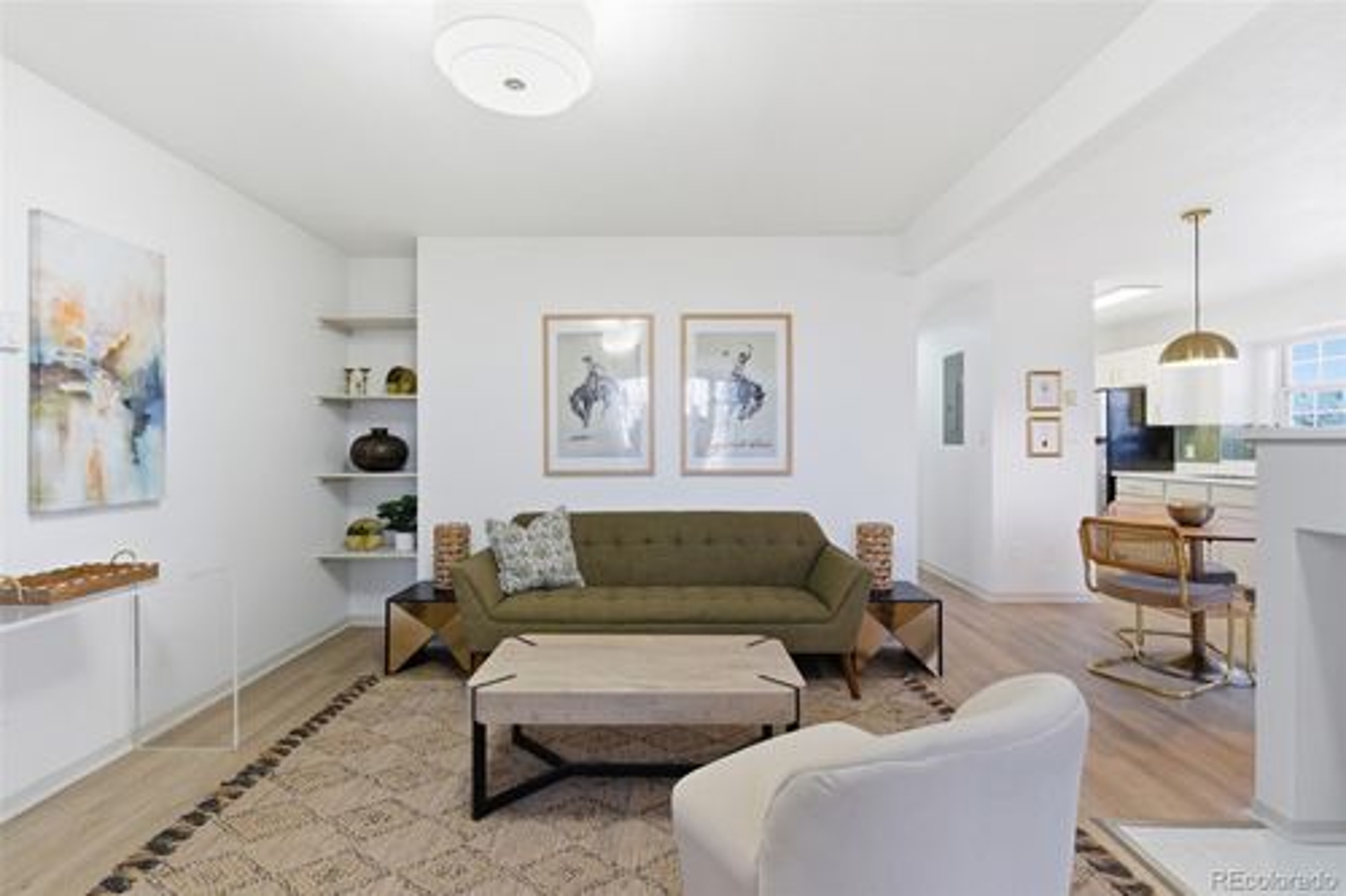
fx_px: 598
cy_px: 448
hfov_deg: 96.8
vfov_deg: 73.7
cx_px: 673
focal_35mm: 16
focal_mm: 16
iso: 500
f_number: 8
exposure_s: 1/100
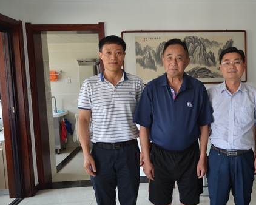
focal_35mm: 32
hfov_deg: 53.9
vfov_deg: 45.8
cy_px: 96
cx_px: 181
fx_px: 243
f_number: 4
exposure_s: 1/60
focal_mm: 16
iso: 560
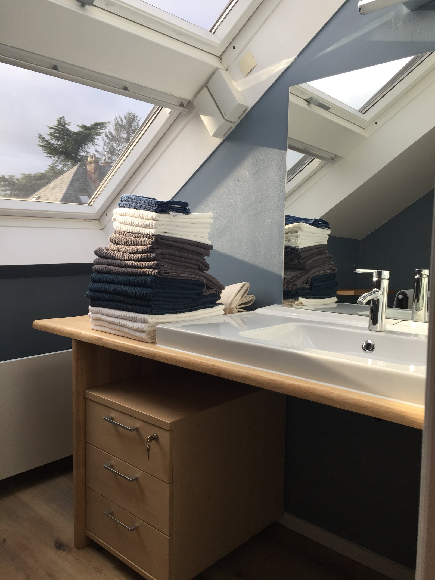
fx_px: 486
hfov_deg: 48.2
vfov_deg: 61.7
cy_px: 290
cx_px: 218
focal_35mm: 29
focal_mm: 4.15
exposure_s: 1/237
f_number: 2.2
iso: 32
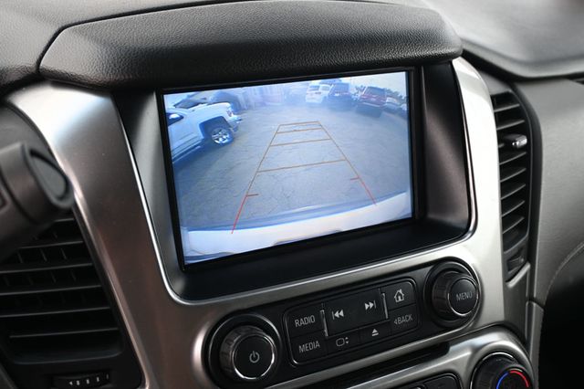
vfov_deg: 36.8
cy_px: 194
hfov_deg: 53.2
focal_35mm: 36
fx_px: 584
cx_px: 292
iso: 400
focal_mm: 24
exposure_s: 1/160
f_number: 4.2
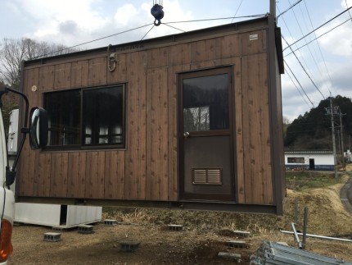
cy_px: 132
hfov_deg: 61.6
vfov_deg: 48.3
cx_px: 176
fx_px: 295
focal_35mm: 29
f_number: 2.2
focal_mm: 4.15
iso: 25
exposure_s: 1/1040
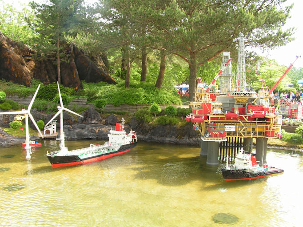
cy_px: 114
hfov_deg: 49.0
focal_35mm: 38
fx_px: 333
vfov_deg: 37.7
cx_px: 152
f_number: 5.6
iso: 50
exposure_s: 1/40
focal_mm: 6.3
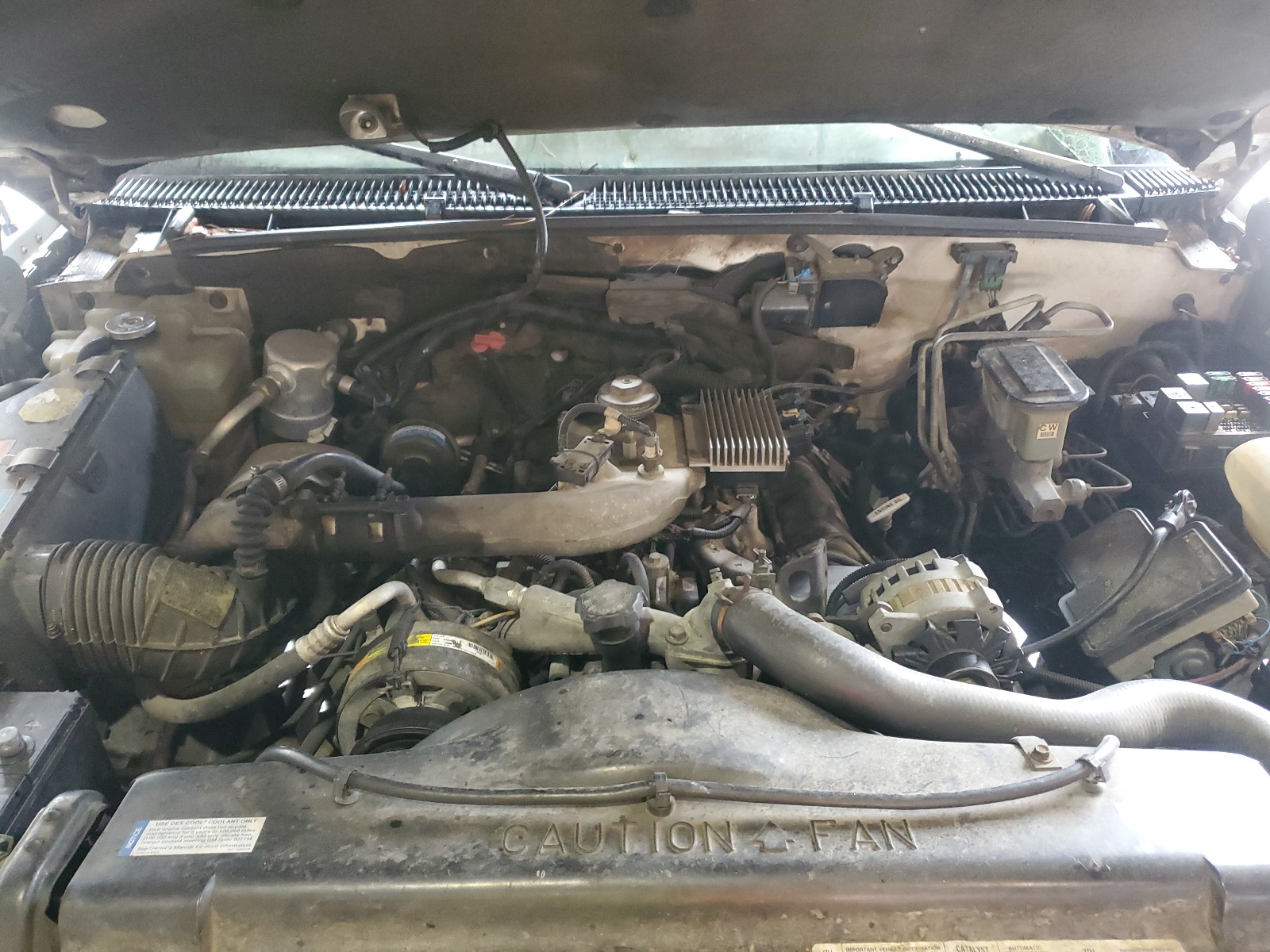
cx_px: 635
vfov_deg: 53.1
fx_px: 954
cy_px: 476
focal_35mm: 26
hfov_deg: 67.3
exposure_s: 1/20
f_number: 1.5
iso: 324
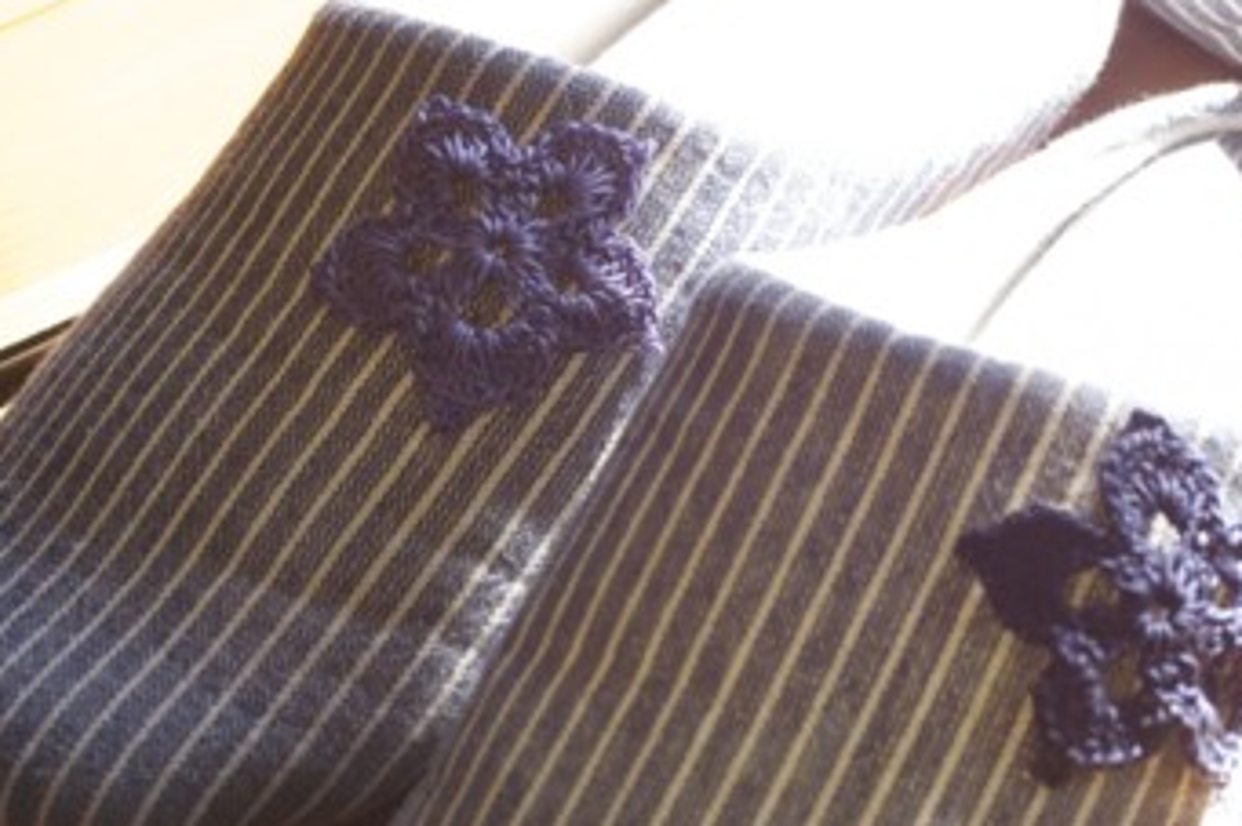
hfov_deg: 20.6
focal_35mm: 99
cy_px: 515
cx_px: 805
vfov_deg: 13.8
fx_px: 3414
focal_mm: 50
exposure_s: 1/160
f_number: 6.3
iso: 1600
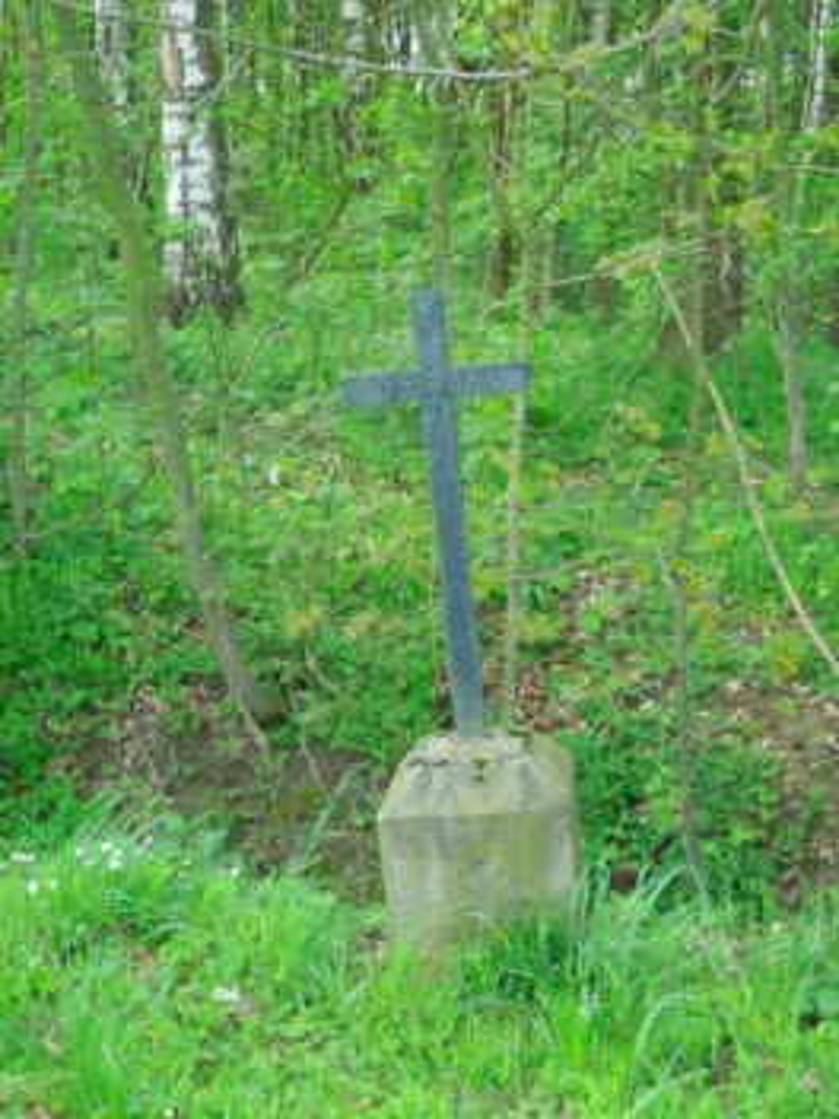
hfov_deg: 27.0
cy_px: 560
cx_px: 420
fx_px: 1745
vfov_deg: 35.5
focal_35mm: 54
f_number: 8.4
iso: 3200
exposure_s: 1/400
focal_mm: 9.8
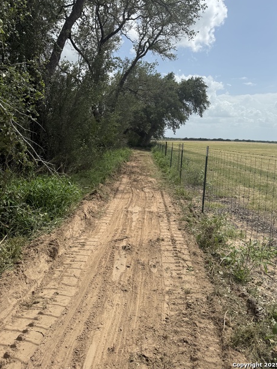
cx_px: 136
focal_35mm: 25
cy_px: 183
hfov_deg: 54.9
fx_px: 267
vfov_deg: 69.4
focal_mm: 6.76
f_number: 1.78
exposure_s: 1/5714
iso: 80
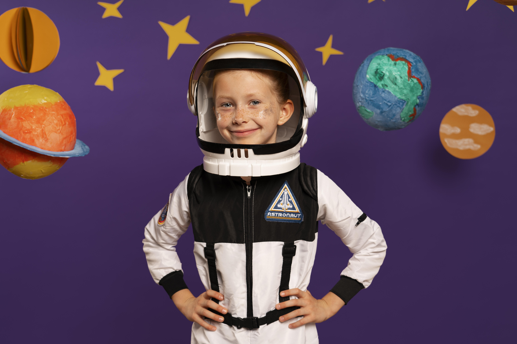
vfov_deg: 27.5
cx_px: 247
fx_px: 704
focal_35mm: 49
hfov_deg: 40.3
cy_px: 181
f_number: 4.5
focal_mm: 43
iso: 100
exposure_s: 1/160
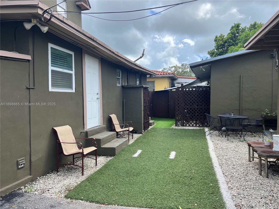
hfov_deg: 67.3
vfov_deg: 53.1
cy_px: 104
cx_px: 140
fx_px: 210
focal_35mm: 26
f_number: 1.5
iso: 50
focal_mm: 5.7
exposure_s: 1/1377
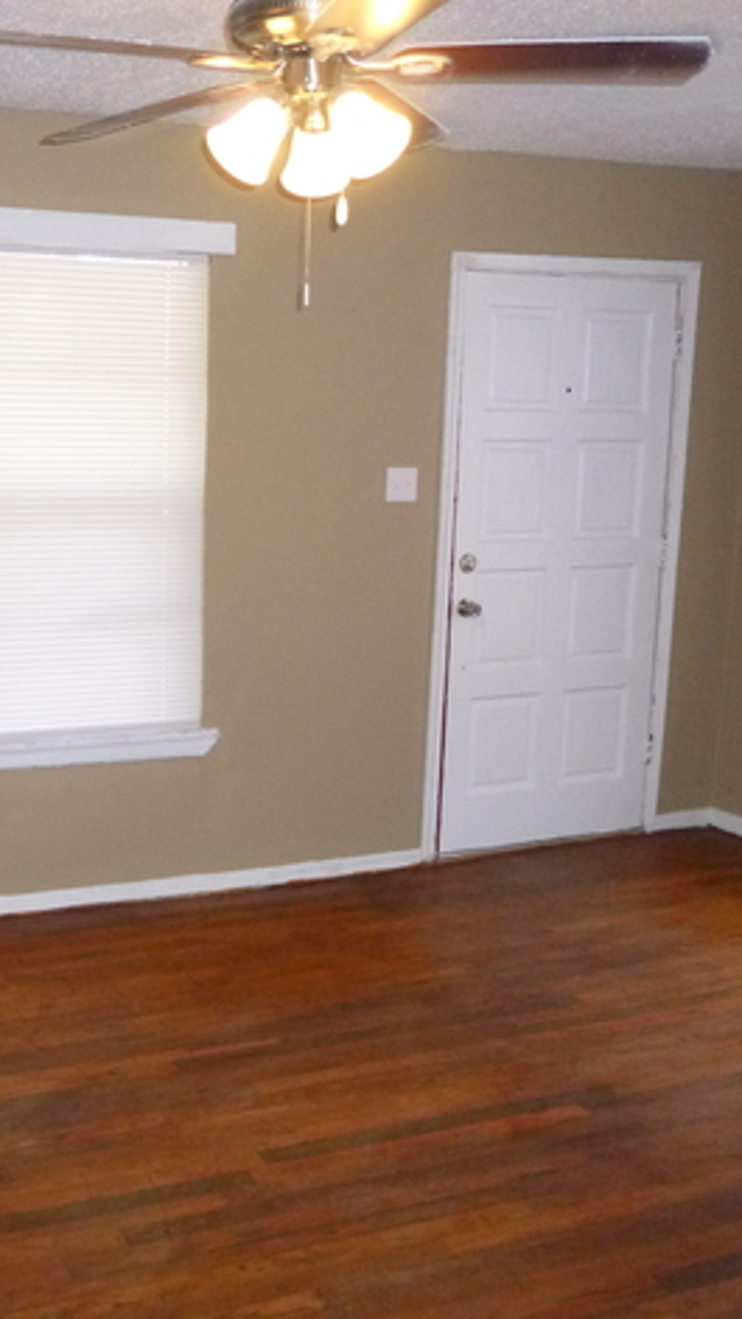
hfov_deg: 31.0
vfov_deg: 54.0
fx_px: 1294
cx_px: 129
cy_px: 669
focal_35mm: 37
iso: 400
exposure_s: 1/60
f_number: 3.1
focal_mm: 4.5
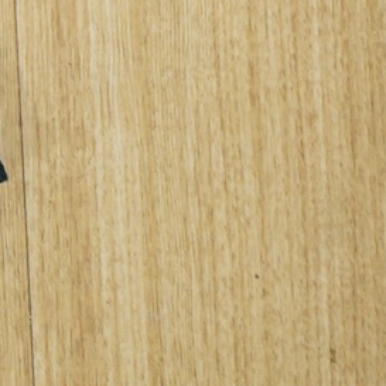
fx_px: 2561
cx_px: -807
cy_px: -377
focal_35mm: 203
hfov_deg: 7.5
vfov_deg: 8.2
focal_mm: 38
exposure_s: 1/125
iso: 2500
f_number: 4.5
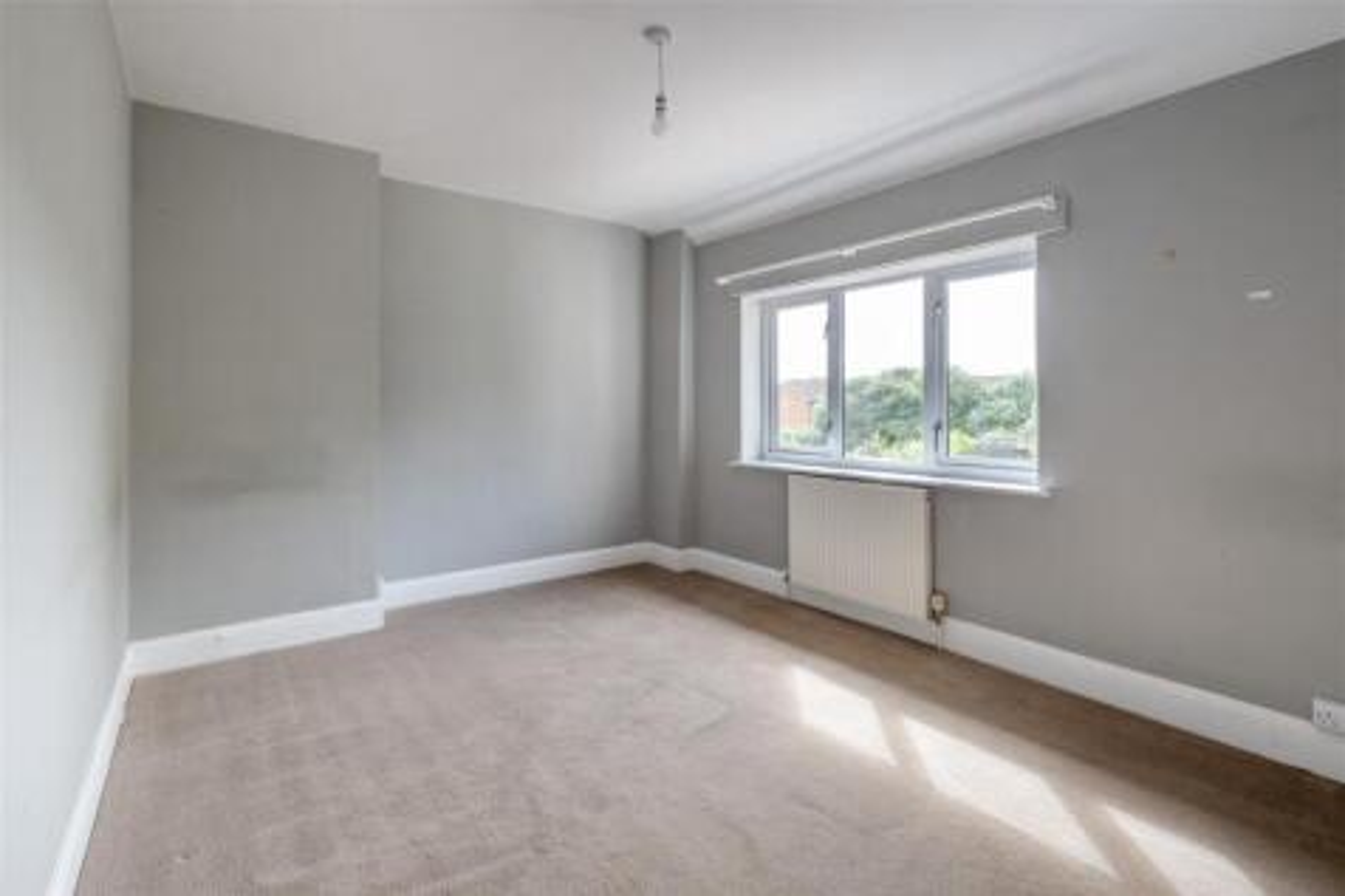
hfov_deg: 100.4
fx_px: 560
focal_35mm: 15
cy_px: 448
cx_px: 672
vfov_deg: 77.3
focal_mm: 10
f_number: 8
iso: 160
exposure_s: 1/20
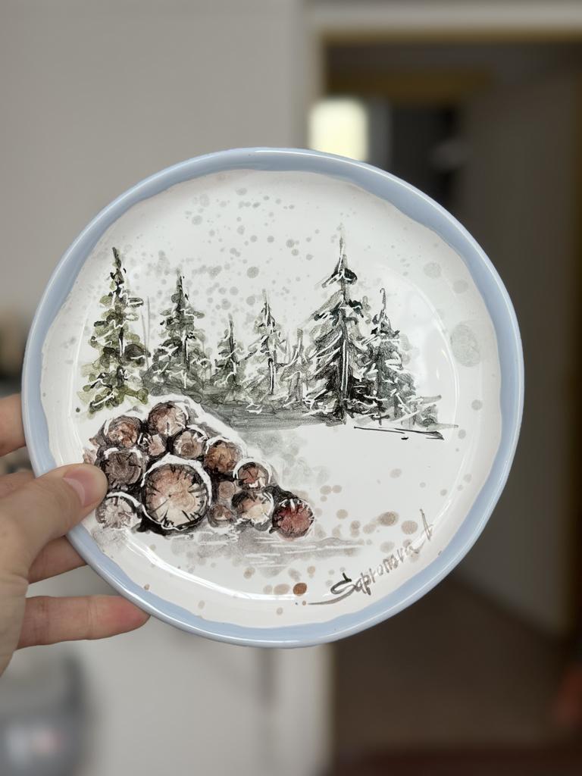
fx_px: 1076
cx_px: 291
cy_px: 388
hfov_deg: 30.3
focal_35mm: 48
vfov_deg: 39.7
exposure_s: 1/178
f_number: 1.78
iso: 64
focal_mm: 6.86
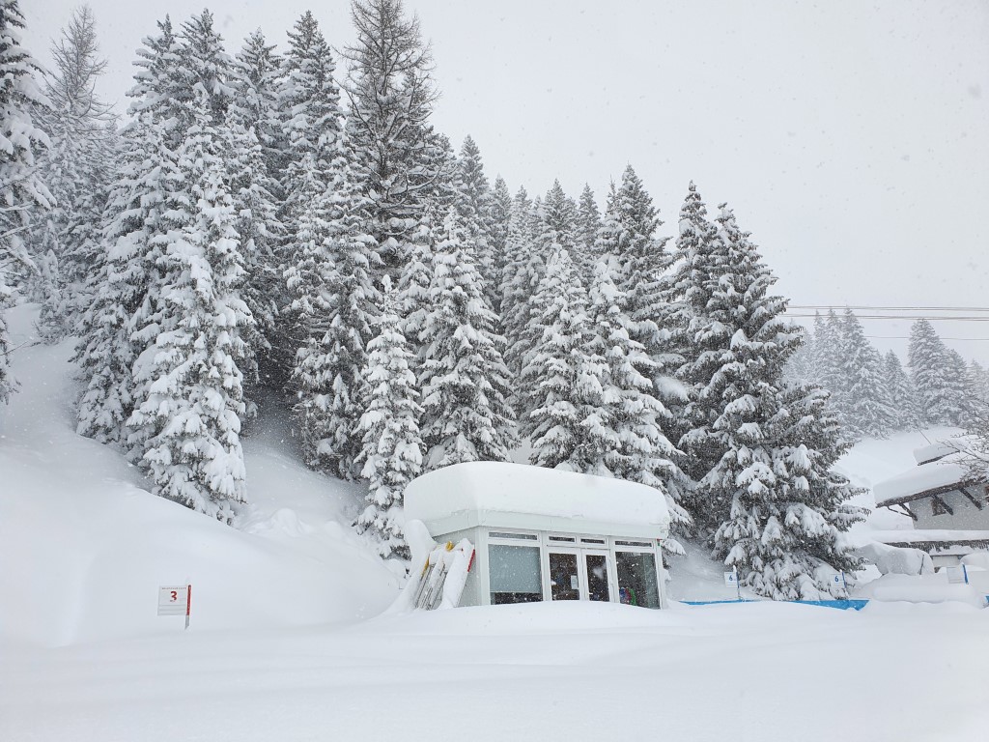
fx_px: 743
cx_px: 494
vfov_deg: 53.1
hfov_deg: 67.3
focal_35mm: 26
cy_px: 371
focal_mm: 4.32
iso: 50
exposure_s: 1/716
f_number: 2.4
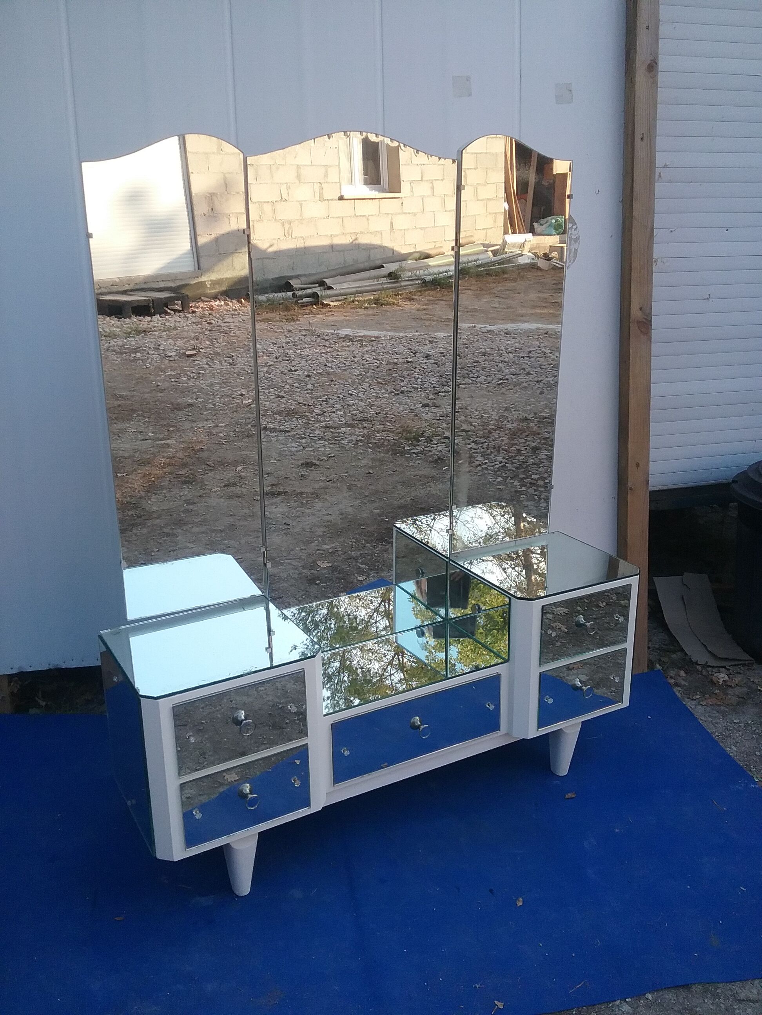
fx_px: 910
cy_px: 508
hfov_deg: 45.4
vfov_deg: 58.4
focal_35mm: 31
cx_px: 381
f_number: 2.2
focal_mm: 3.3
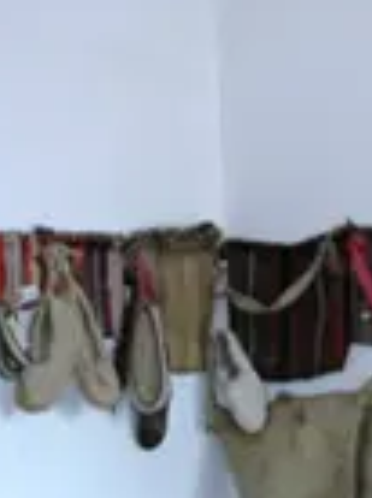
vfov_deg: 16.0
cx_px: 300
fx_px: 1754
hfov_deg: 12.1
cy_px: 424
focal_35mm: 122
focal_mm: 28
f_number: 3.5
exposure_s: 1/60
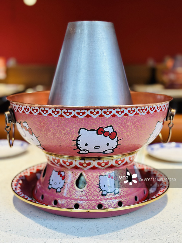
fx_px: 336
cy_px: 122
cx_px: 91
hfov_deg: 30.3
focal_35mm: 48
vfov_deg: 39.7
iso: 80
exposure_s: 1/204
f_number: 1.78
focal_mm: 6.86
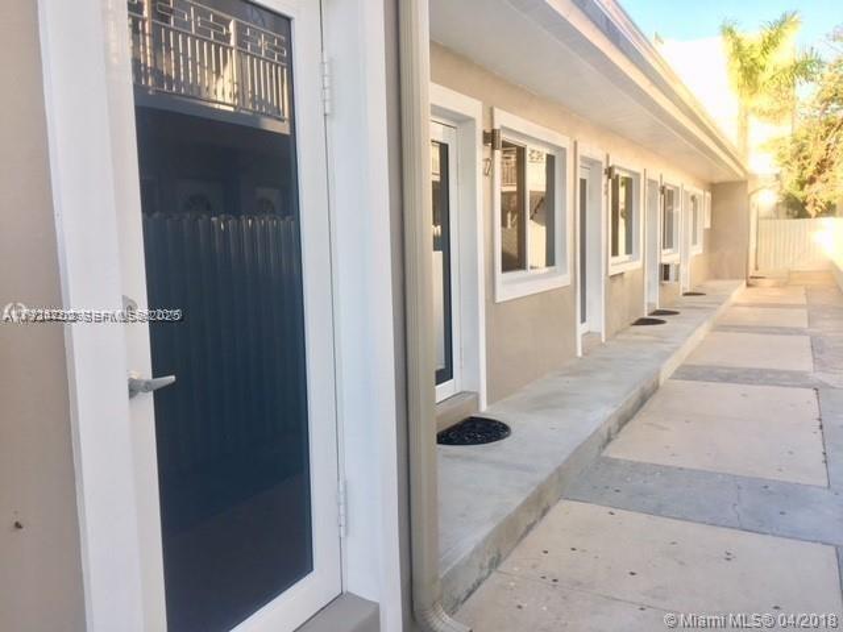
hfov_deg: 61.7
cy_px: 316
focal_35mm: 29
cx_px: 422
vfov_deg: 48.2
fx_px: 706
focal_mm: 4.15
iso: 25
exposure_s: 1/123
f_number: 2.2
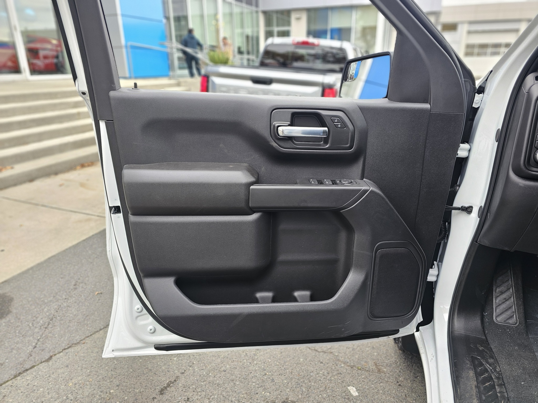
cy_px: 202
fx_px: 357
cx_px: 269
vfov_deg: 58.9
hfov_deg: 73.9
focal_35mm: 23
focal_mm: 6.3
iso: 64
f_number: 1.7
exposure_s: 1/120
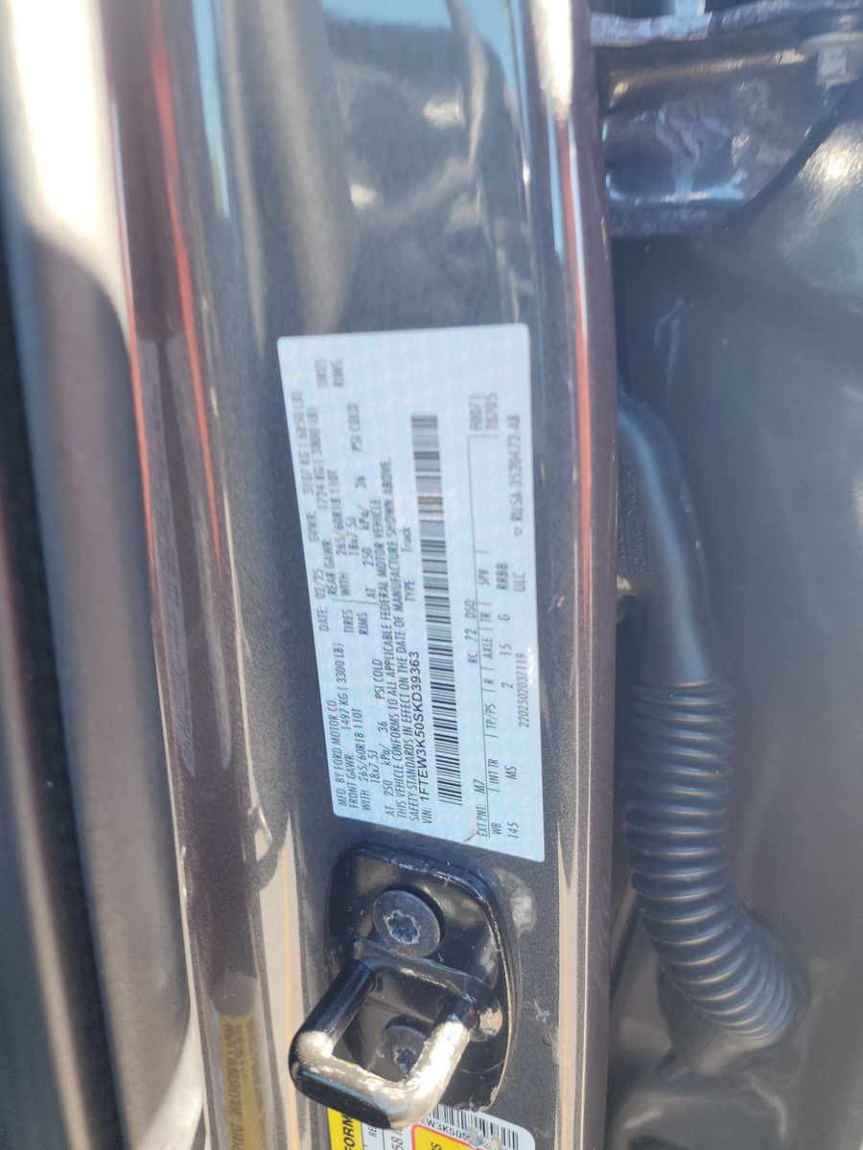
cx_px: 432
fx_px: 765
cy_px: 575
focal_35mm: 23
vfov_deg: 73.9
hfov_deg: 58.9
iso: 85
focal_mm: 6.4
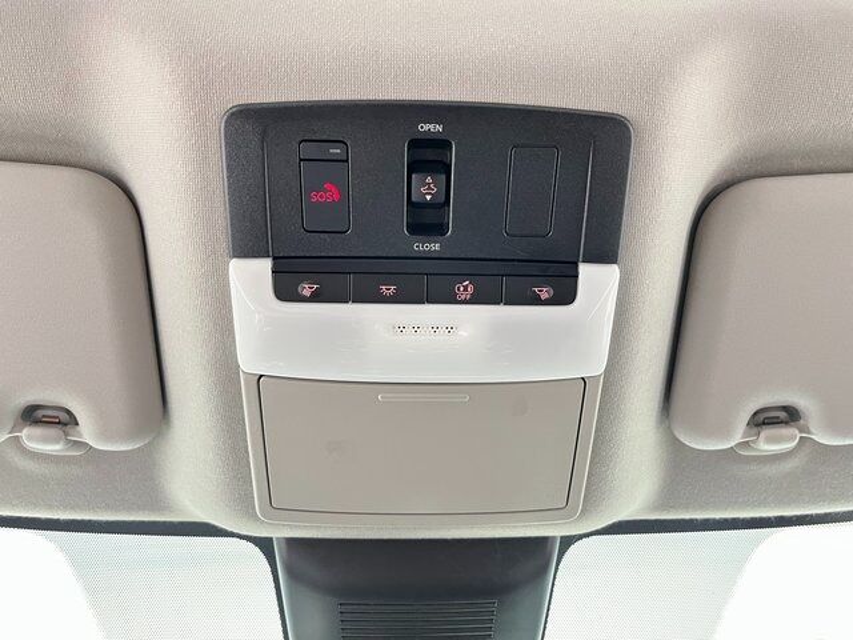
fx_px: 641
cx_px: 426
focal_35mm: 26
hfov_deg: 67.3
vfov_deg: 53.1
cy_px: 320
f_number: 1.6
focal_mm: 5.1
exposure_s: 1/30
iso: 800
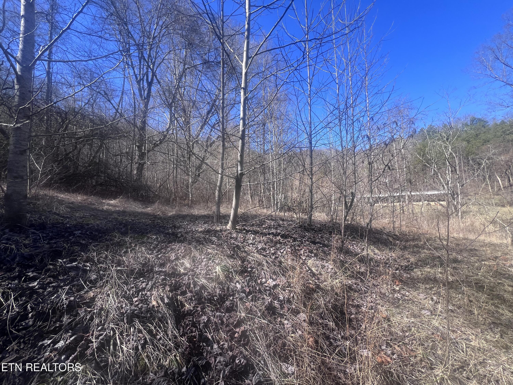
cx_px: 256
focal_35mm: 13
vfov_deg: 89.9
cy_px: 192
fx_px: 193
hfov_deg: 106.2
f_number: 1.8
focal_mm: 1.57
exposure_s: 1/576
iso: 32
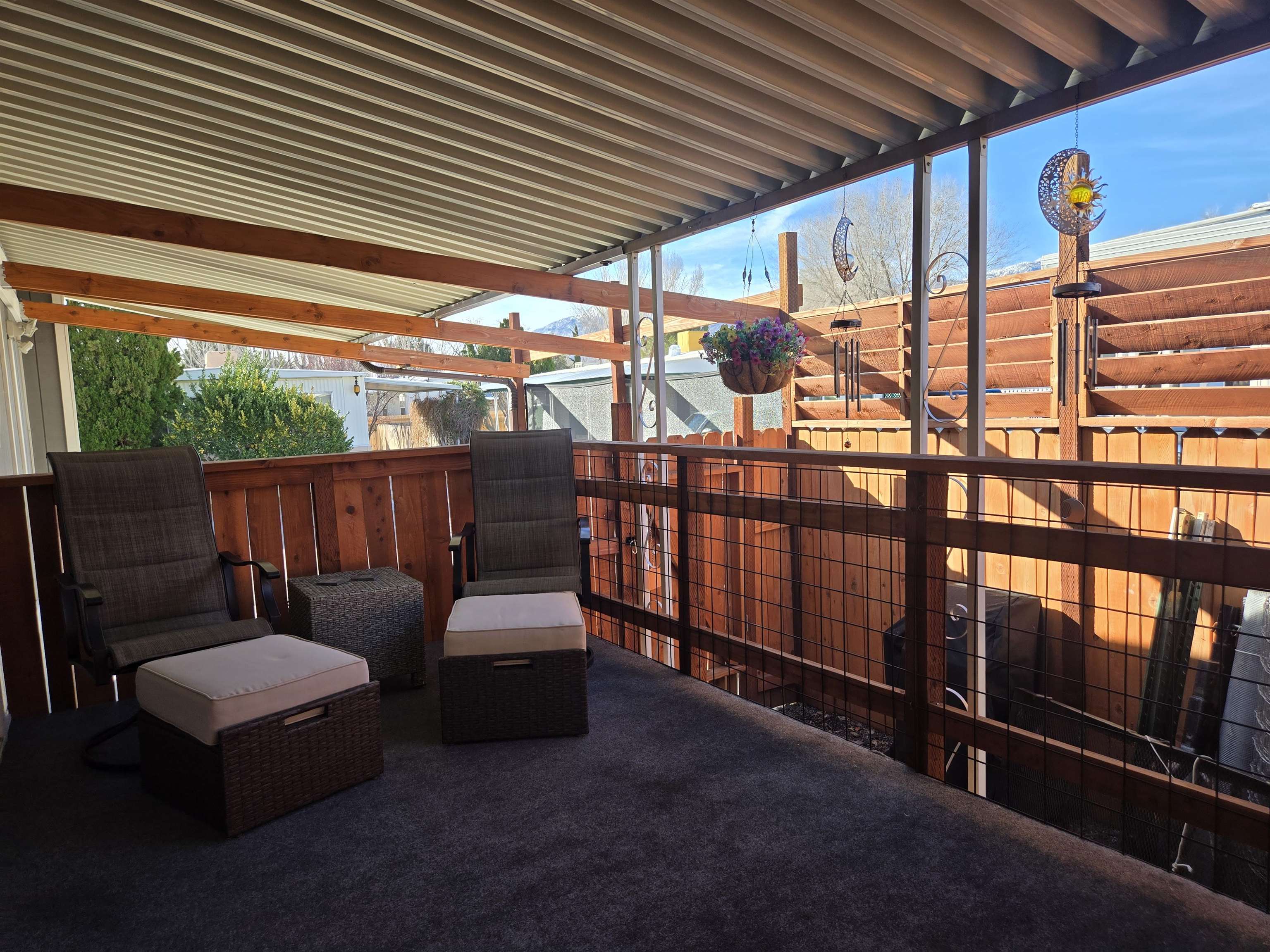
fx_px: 844
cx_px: 635
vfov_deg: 58.9
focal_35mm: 23
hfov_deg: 73.9
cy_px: 476
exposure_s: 1/557
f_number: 1.8
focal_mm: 5.4
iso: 25
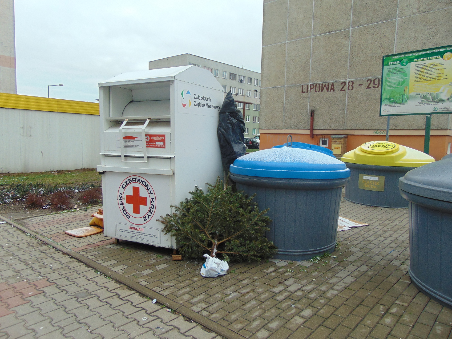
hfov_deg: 69.4
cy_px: 170
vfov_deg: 54.9
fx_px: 326
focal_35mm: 25
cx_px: 226
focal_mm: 4.5
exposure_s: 1/160
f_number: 3
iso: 80
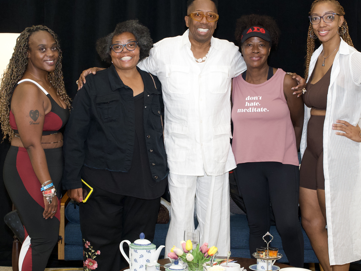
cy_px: 136
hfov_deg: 26.0
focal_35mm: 75
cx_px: 193
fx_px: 782
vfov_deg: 19.6
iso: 2000
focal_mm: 40
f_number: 4.5
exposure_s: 1/250
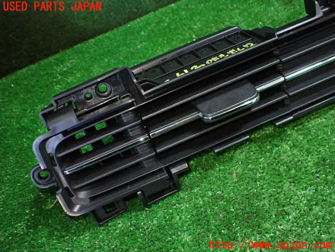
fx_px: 290
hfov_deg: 60.0
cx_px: 168
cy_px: 126
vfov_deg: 46.8
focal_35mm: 30
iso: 800
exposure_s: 1/80
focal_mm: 5.4
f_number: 2.3
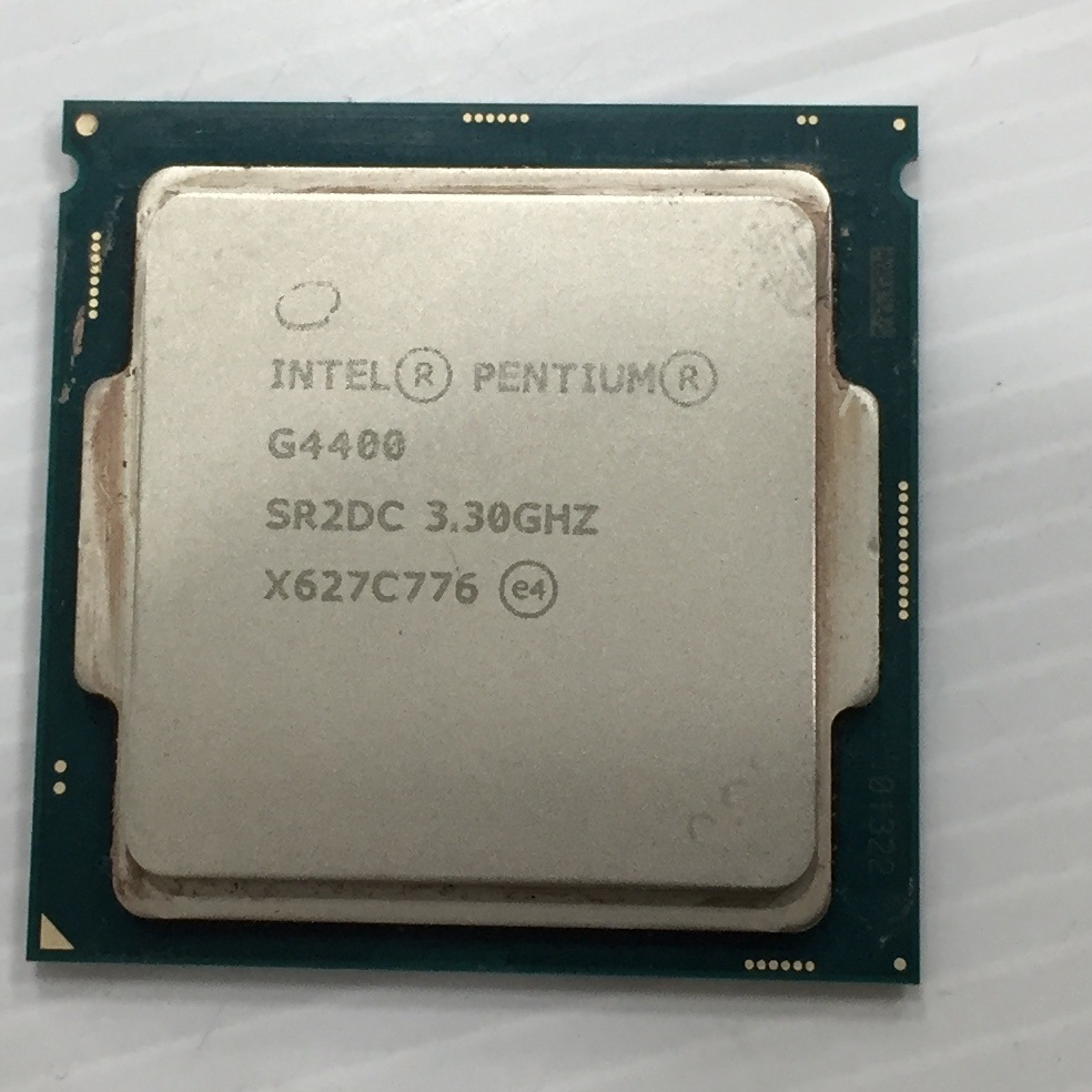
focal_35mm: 85
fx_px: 3034
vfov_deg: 20.3
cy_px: 377
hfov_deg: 20.4
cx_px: 408
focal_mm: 4.15
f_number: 2.2
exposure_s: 1/33
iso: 50
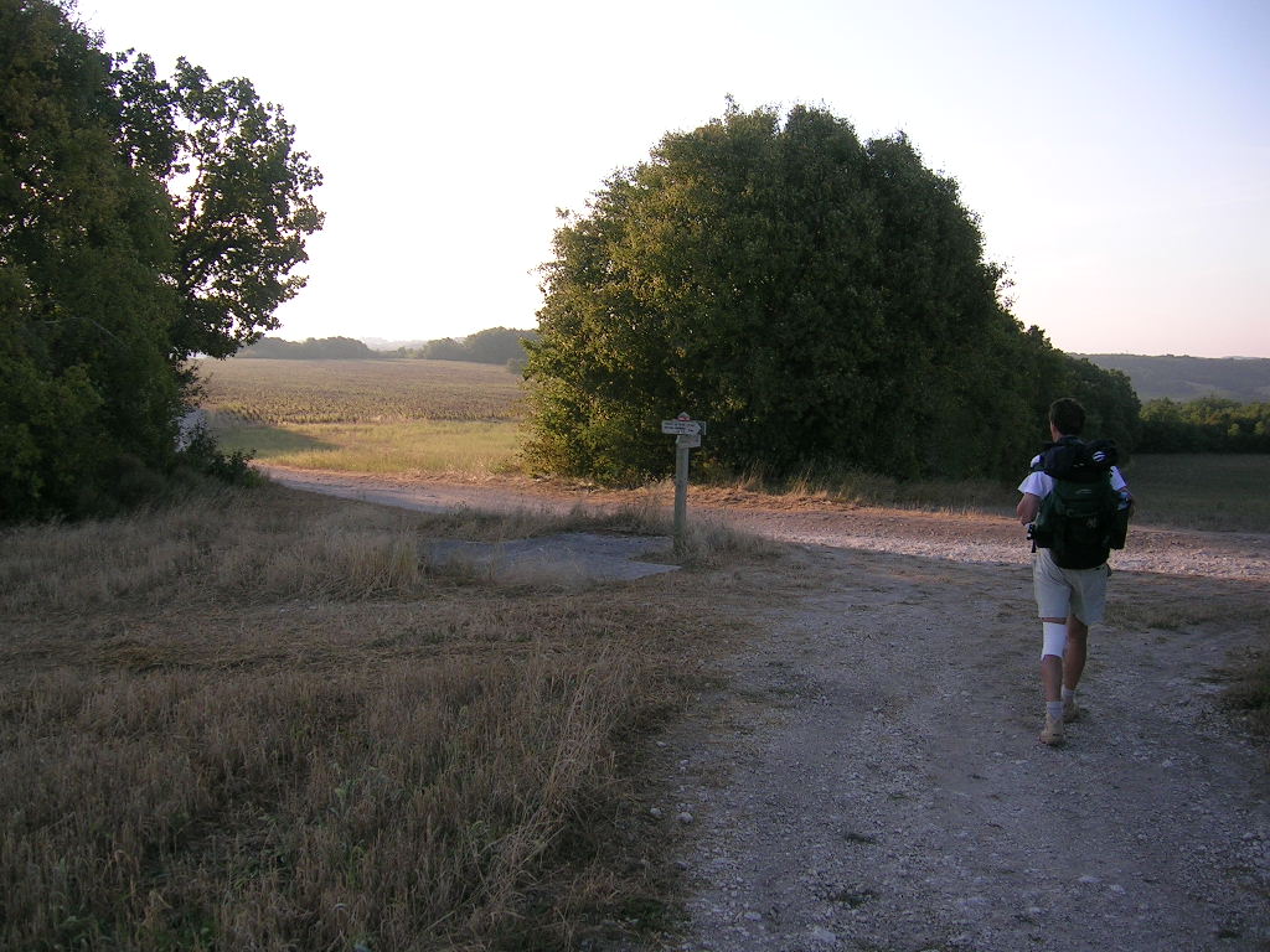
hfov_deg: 52.6
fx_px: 1284
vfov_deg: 40.7
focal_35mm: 35
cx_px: 635
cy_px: 476
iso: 50
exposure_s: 1/365
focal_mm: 5.4
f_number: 2.8
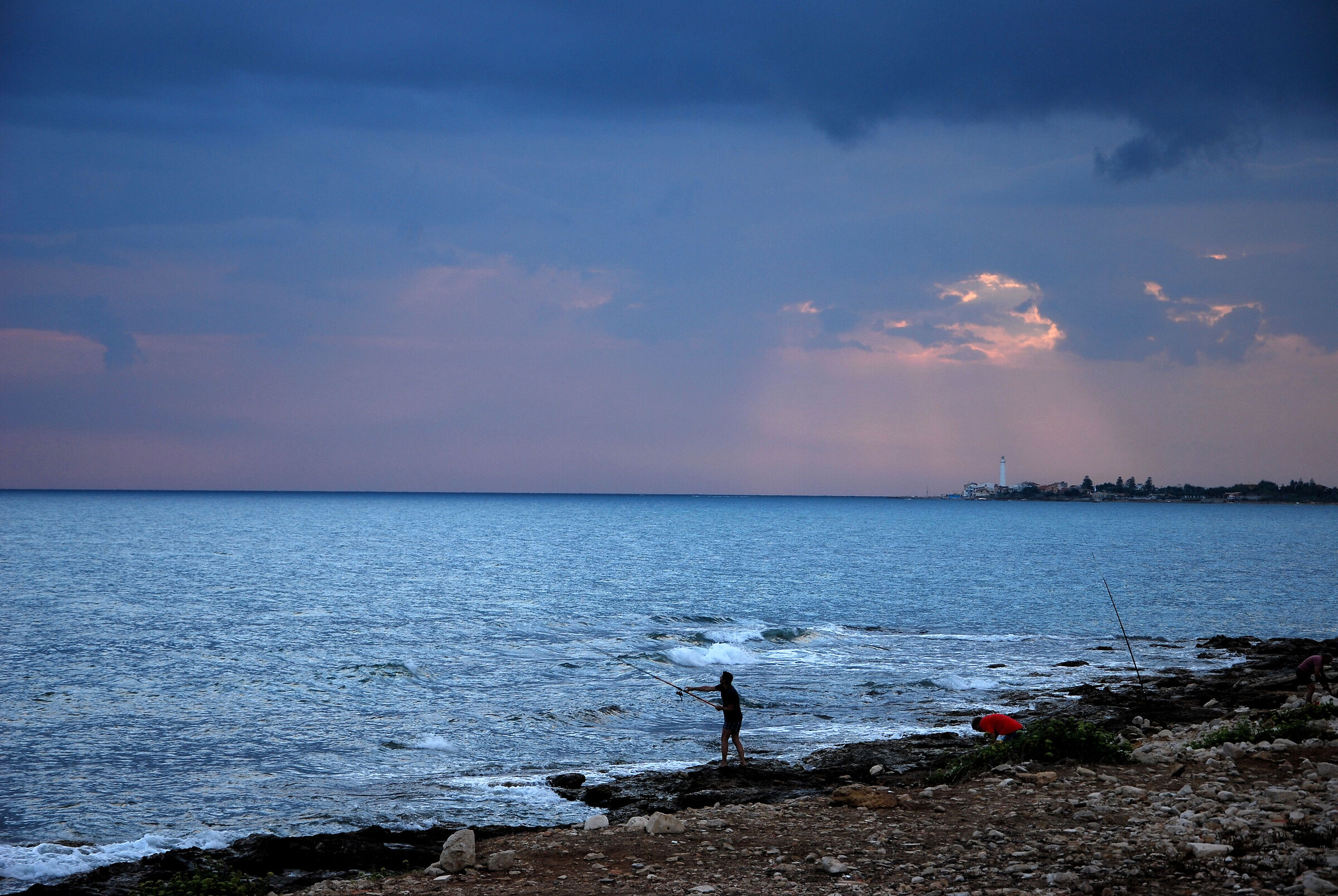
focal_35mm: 99
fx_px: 3684
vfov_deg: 13.9
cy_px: 448
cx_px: 669
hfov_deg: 20.6
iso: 100
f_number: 5.3
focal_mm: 66
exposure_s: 1/160
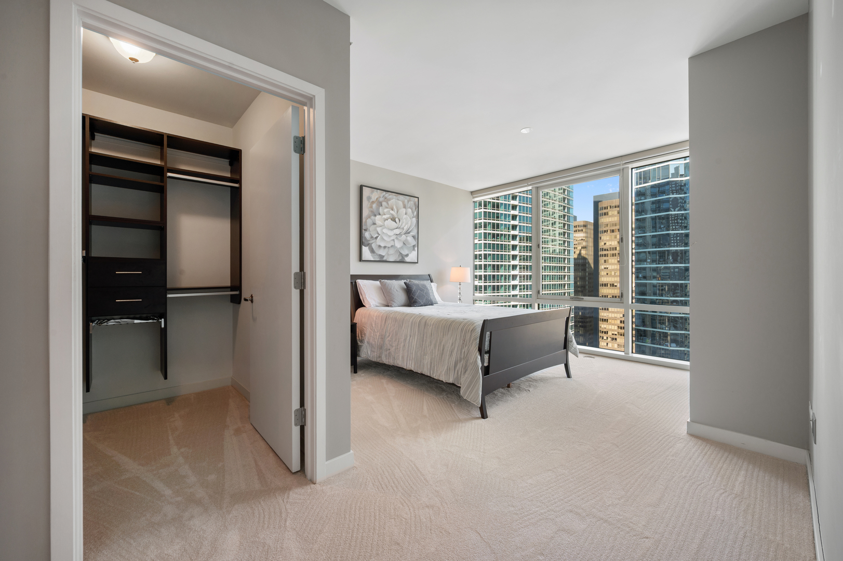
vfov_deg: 81.1
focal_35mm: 14
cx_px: 422
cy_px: 280
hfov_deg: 104.3
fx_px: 328
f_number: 10
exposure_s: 1/2
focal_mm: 14
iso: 100
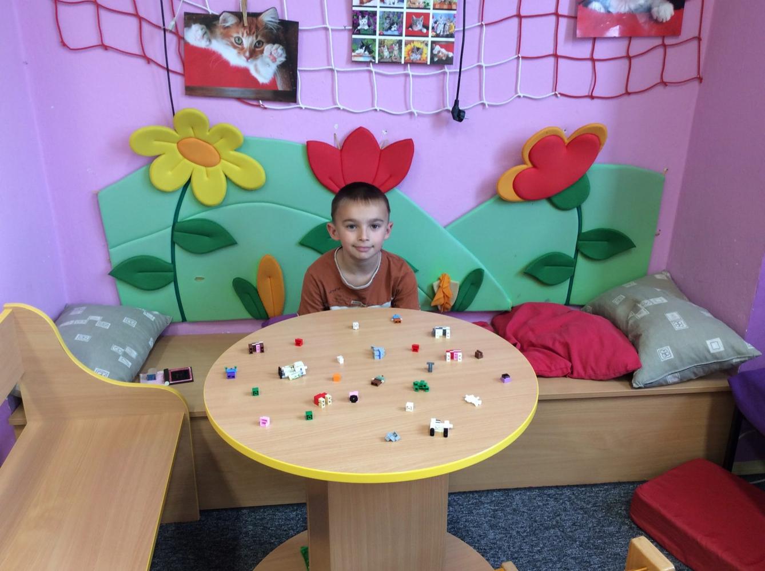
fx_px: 706
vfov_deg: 44.0
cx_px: 382
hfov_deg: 56.9
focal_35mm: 32
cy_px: 286
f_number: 2.4
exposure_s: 1/25
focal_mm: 3.3
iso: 40
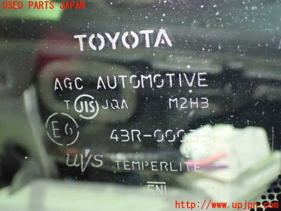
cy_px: 106
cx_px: 140
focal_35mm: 44
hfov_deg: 42.9
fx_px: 357
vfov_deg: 32.9
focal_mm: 7.84
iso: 1250
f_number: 2.9
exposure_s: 1/40
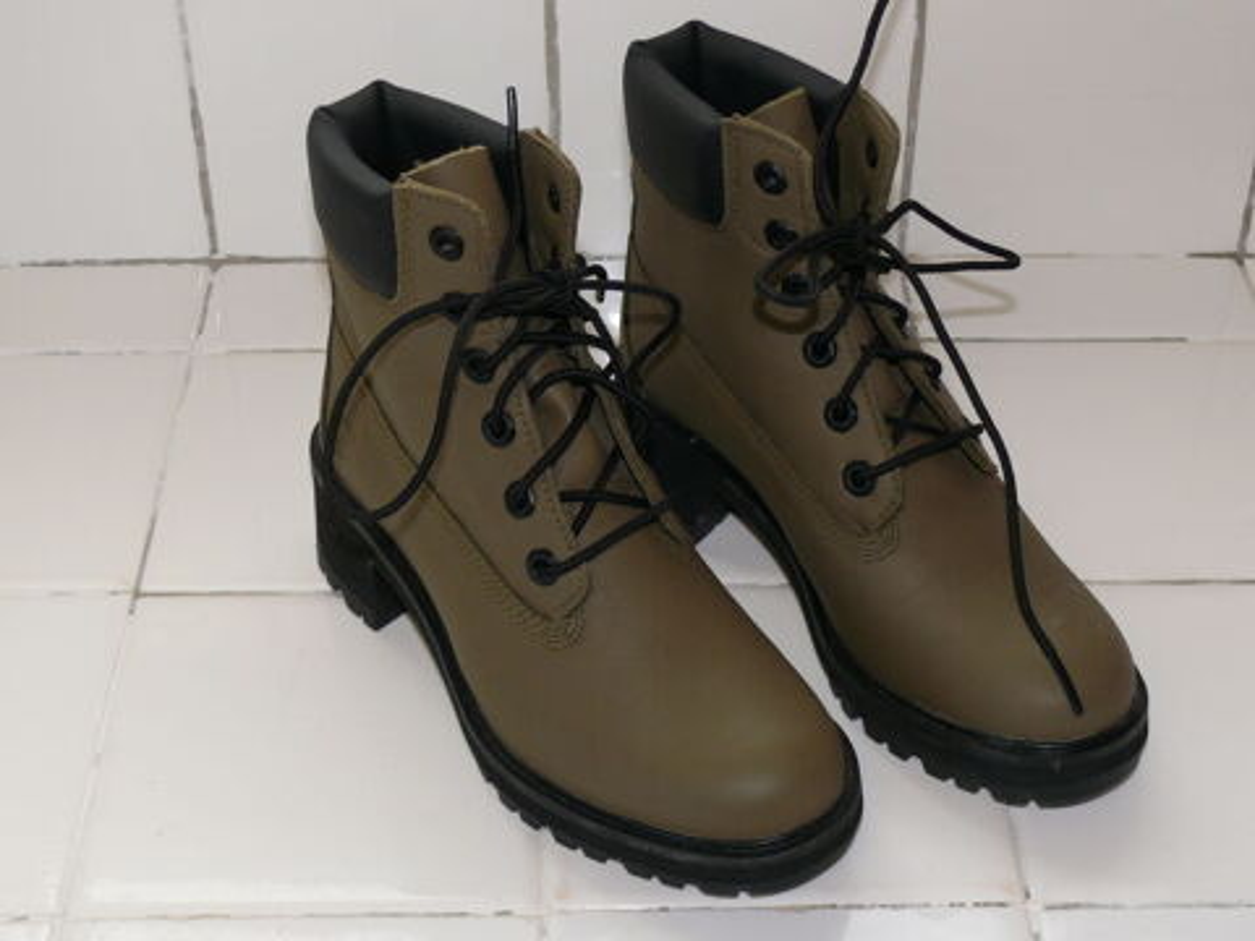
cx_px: 628
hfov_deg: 31.7
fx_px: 2212
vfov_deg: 24.0
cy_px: 470
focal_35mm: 61
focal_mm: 11
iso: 100
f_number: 3.2
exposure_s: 1/30
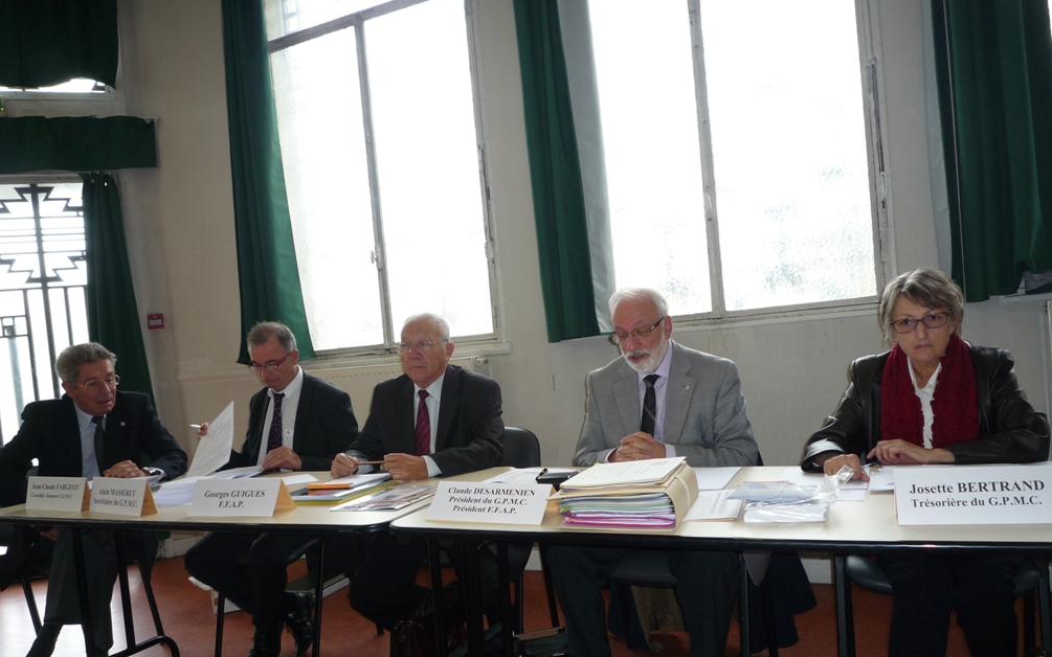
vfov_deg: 45.8
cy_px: 382
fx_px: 774
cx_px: 518
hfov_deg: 68.4
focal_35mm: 27
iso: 100
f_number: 2.8
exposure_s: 1/30
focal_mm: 4.4
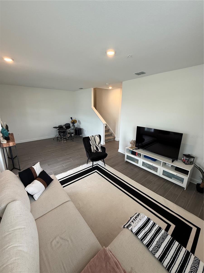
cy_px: 136
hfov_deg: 85.7
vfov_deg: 102.1
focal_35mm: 14
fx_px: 110
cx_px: 102
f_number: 2.2
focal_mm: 2.22
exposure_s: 1/120
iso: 160
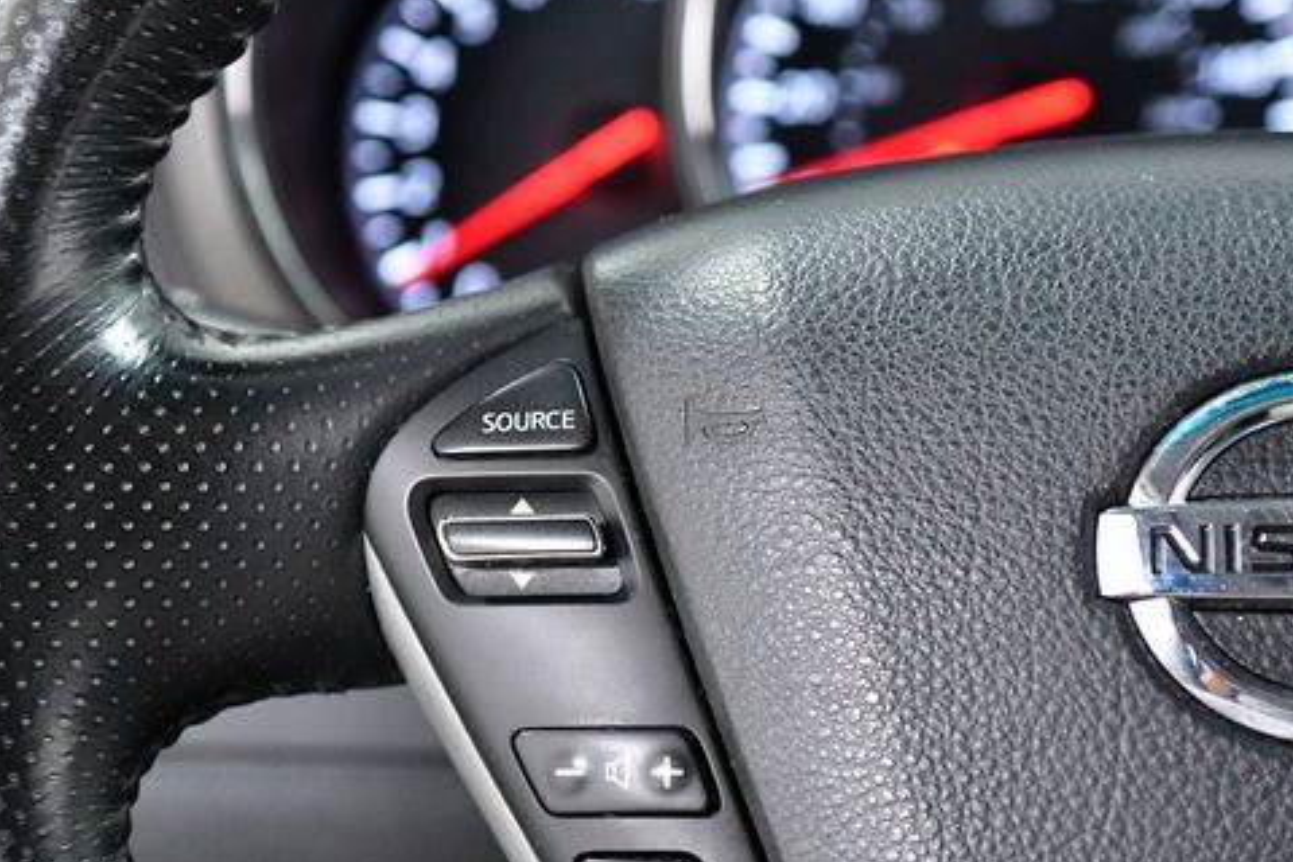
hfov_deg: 21.2
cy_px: 545
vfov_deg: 14.2
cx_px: 506
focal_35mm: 96
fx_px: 3448
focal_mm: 48
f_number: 4.5
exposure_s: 1/125
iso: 2500
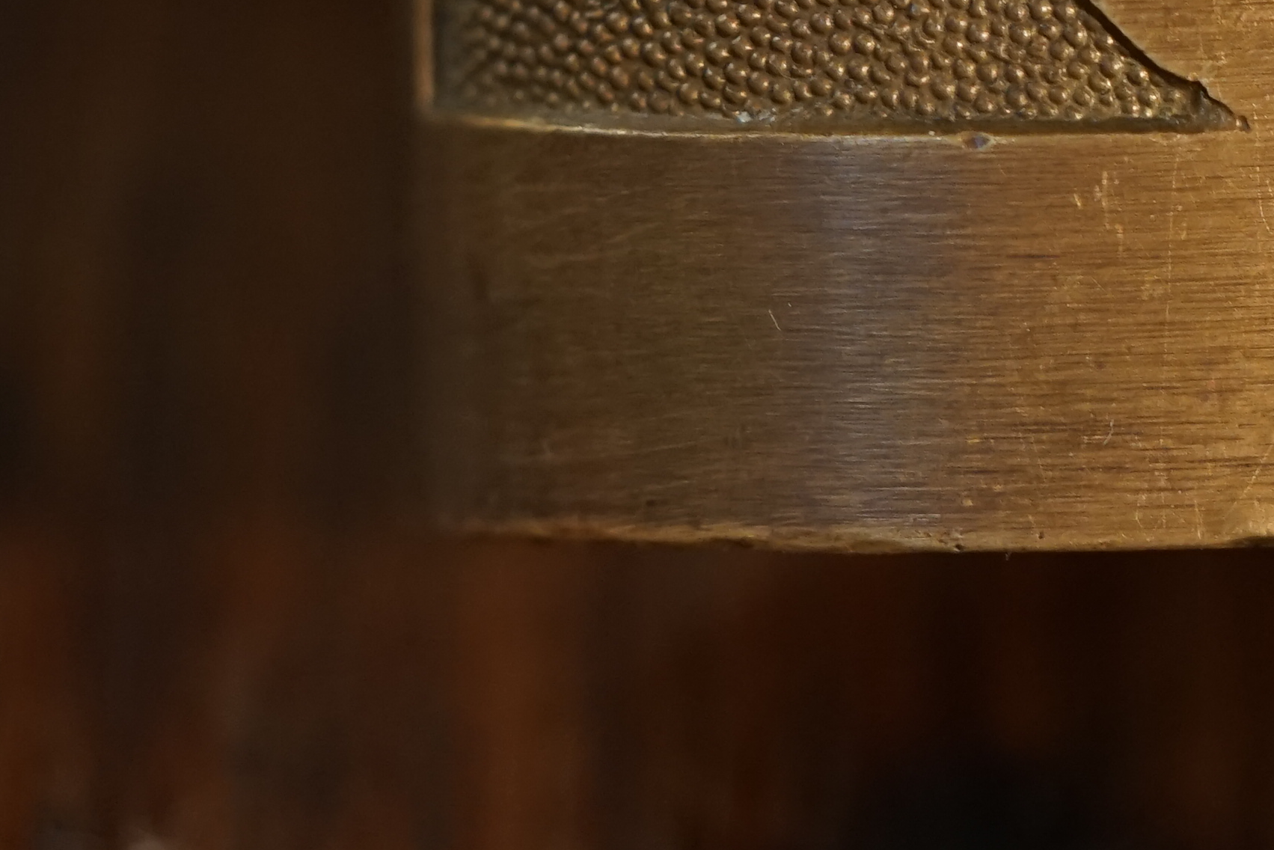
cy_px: -231
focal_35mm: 317
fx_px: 11219
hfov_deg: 6.4
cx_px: 1674
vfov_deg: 4.3
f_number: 2.8
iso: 1250
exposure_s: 1/100
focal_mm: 90
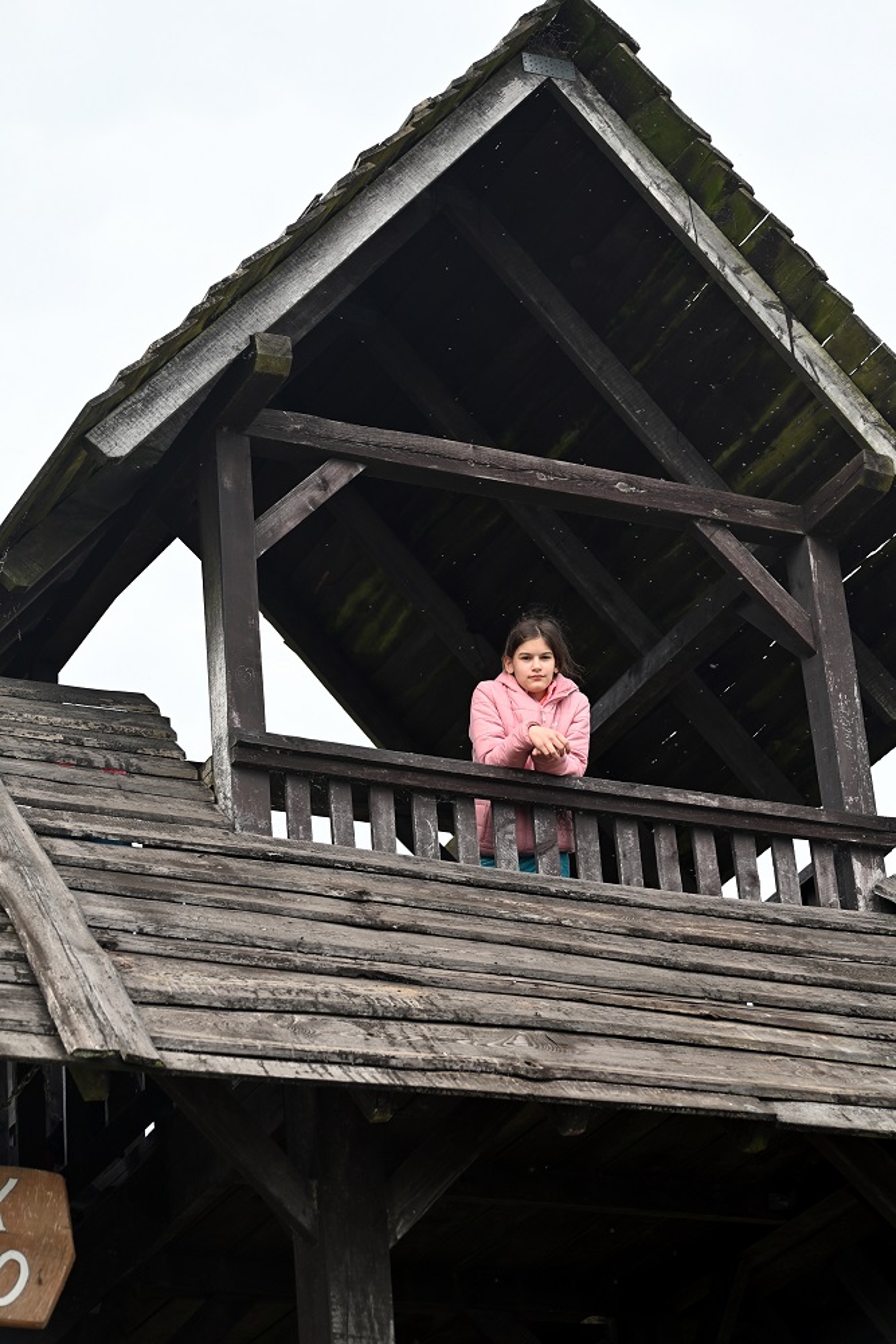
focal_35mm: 95
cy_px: 672
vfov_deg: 21.5
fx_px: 3545
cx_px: 448
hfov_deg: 14.4
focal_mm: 95
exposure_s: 1/500
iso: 200
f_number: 5
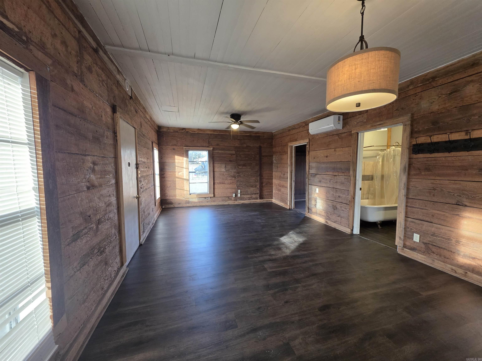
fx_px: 181
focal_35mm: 13
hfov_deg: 106.2
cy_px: 180
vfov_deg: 89.9
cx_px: 241
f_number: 1.9
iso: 250
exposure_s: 1/120
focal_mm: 2.2
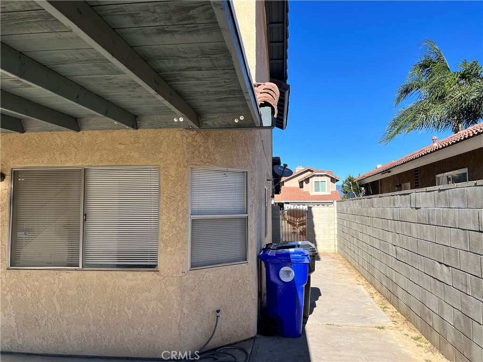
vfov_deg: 53.1
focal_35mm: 26
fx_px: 363
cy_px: 181
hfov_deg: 67.3
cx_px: 242
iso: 50
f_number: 1.5
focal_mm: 5.7
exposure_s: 1/2841
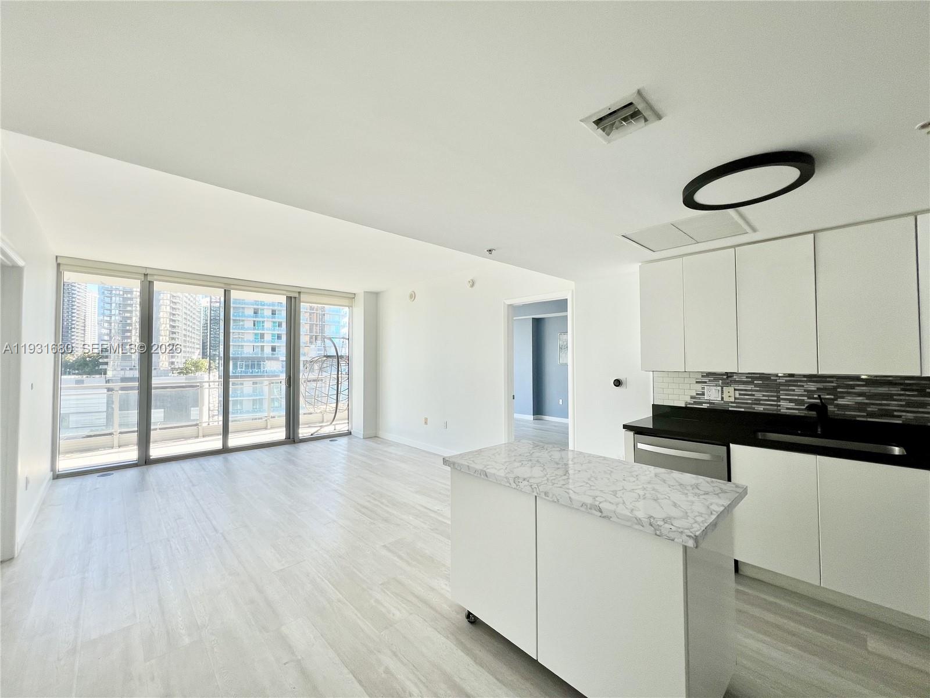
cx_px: 465
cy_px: 349
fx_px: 349
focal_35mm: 13
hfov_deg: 106.2
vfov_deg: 89.9
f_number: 1.8
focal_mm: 1.57
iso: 32
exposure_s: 1/101
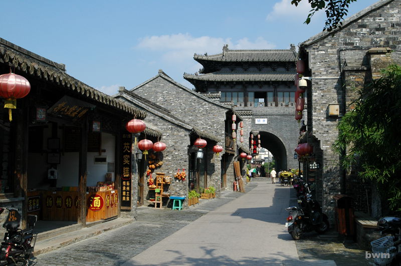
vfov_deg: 31.8
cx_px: 200
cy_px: 133
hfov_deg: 46.5
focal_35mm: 42
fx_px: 467
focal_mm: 28
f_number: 10
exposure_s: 1/250
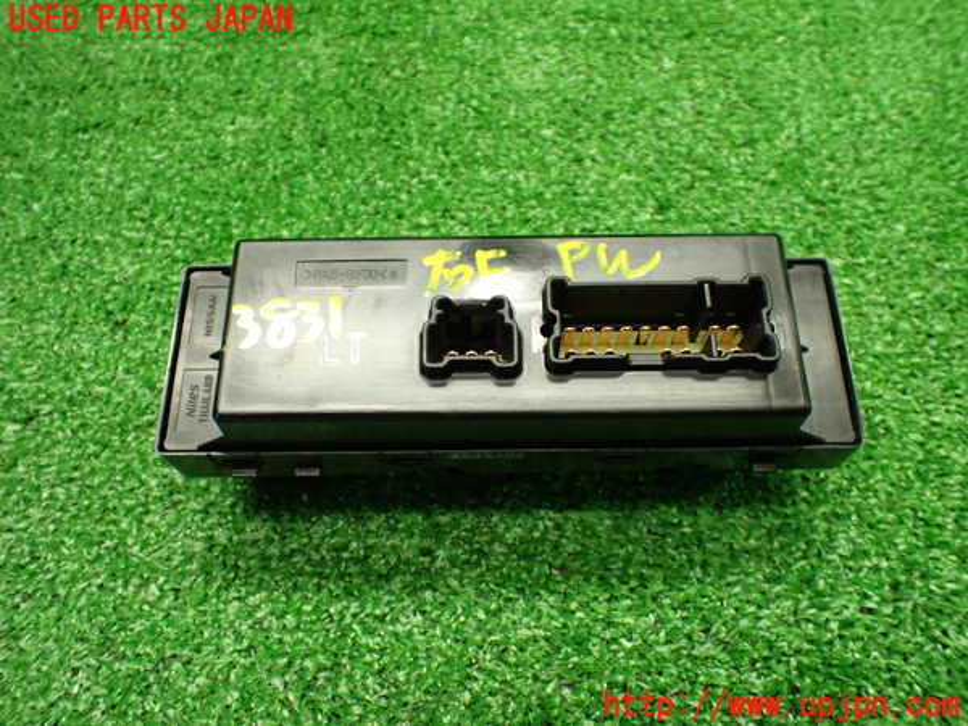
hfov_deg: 60.0
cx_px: 484
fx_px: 839
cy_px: 363
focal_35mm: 30
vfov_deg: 46.8
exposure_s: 1/125
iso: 800
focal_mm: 5.4
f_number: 2.3
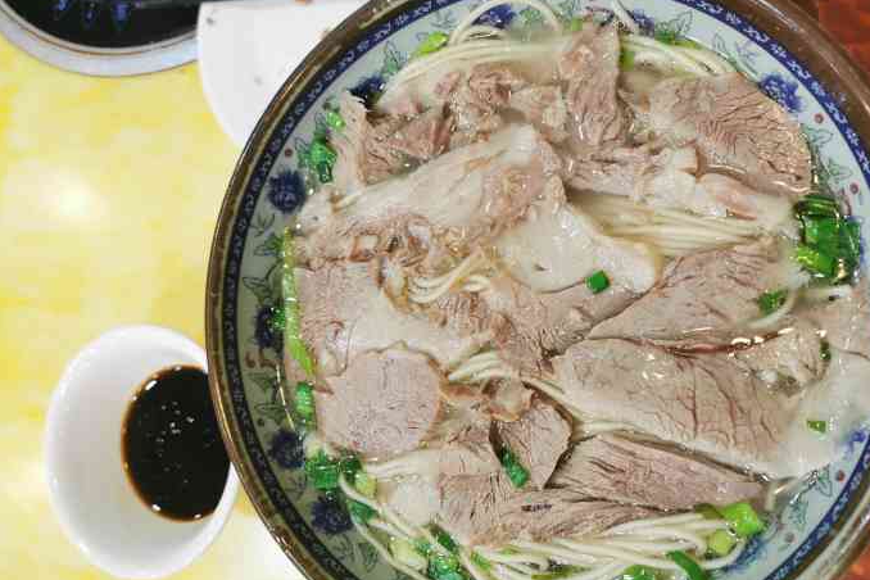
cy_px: 306
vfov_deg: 44.9
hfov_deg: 63.6
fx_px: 701
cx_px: 447
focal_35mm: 29
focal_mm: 5.58
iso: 160
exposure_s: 1/100
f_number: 1.8
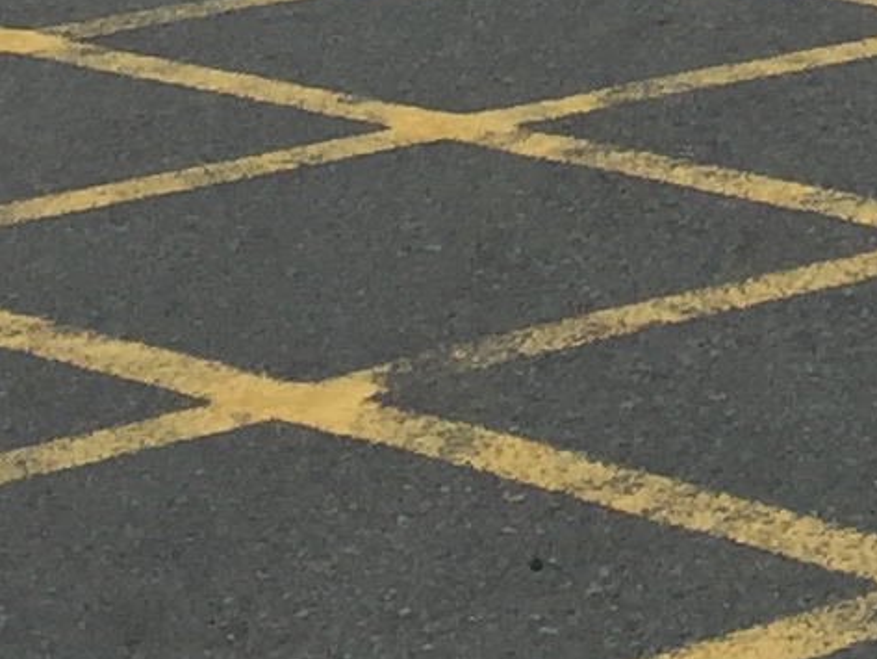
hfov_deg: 9.7
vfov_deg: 6.8
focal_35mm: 200
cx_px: 1064
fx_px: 5068
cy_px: -1286
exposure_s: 1/1068
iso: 32
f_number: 2.2
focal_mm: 4.15
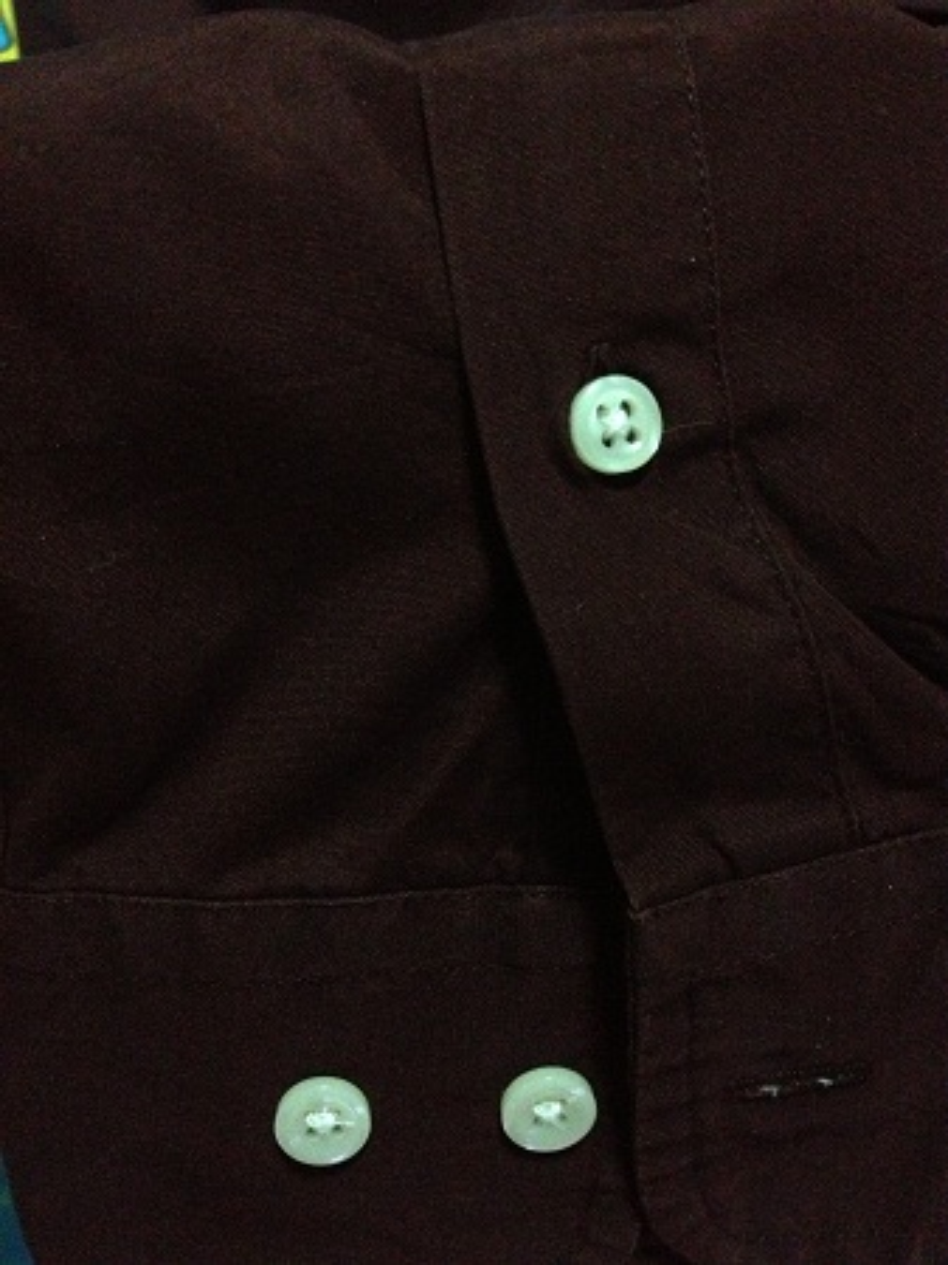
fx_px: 1279
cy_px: 632
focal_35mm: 35
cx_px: 474
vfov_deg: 52.7
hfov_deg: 40.7
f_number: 2.4
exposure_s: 1/15
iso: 800
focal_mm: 4.28
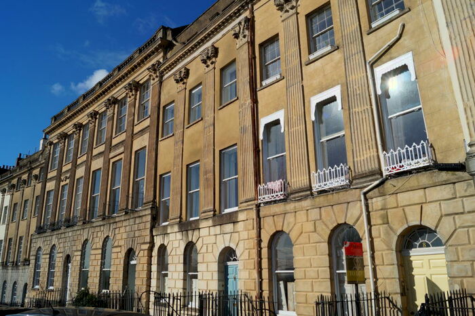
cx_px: 238
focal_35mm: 27
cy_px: 158
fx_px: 356
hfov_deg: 67.4
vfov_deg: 47.9
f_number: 10
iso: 100
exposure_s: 1/400
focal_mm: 18
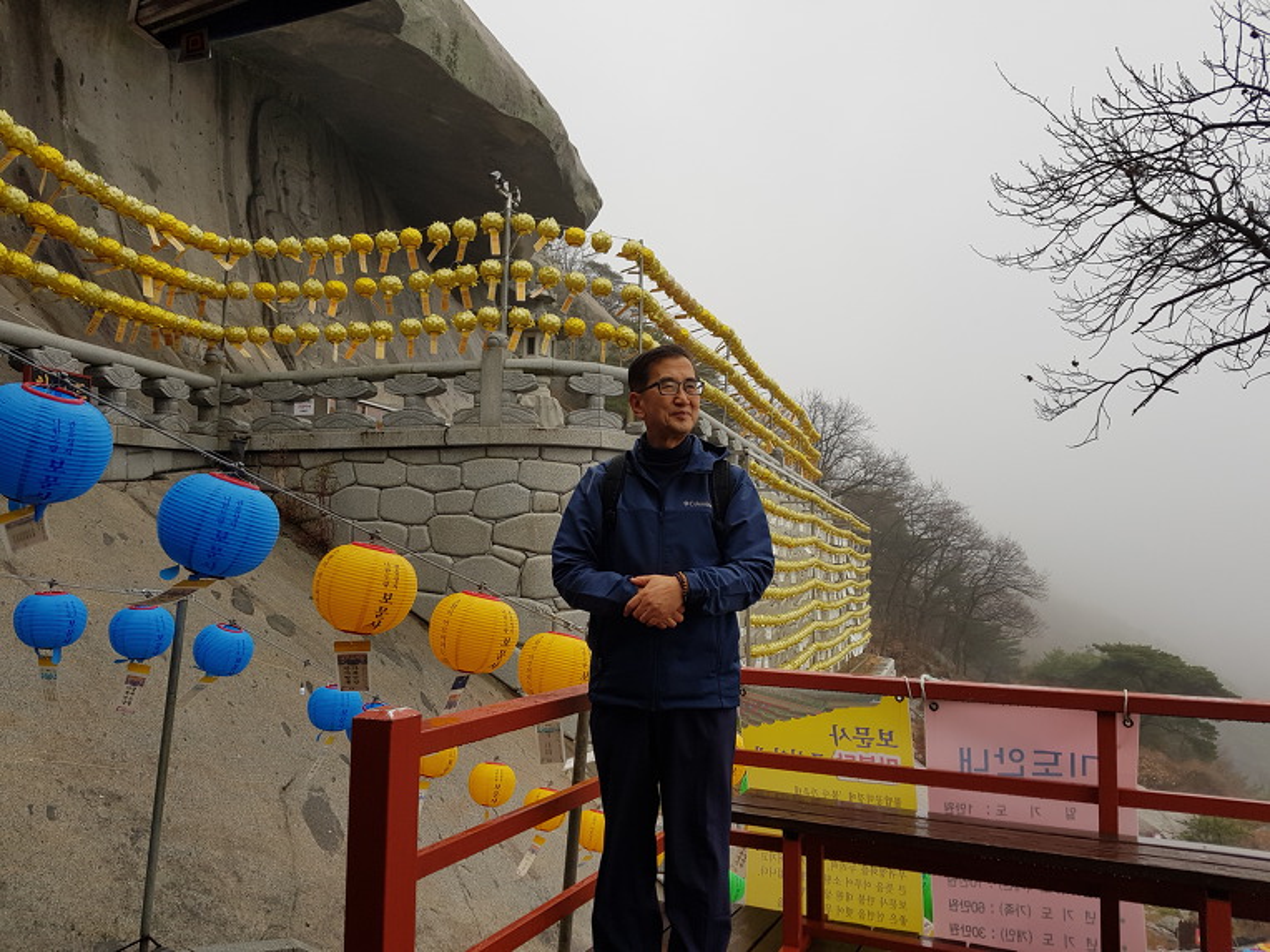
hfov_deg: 67.3
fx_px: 954
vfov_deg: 53.1
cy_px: 476
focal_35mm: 26
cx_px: 635
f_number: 1.7
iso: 50
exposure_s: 1/120
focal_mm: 4.3
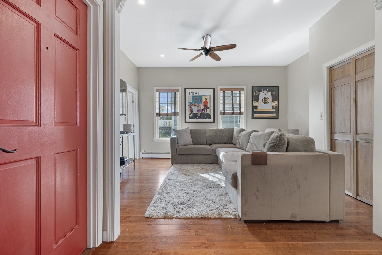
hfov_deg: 96.7
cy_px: 128
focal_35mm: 16
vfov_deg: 73.7
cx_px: 191
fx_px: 170
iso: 200
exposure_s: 1.3
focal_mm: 16
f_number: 8
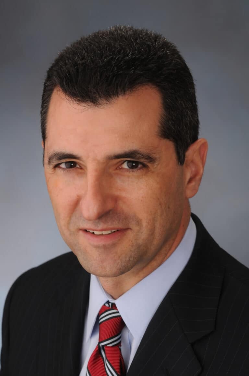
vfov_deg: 16.1
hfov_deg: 10.7
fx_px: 1327
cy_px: 188
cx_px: 124
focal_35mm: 128
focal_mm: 85
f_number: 8
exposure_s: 1/60
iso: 125
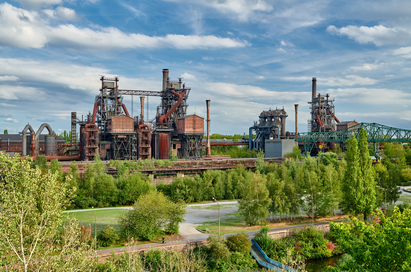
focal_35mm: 35
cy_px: 136
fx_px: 399
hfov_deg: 54.5
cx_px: 206
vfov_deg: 37.7
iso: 280
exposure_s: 1/160
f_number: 5.6
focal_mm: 35
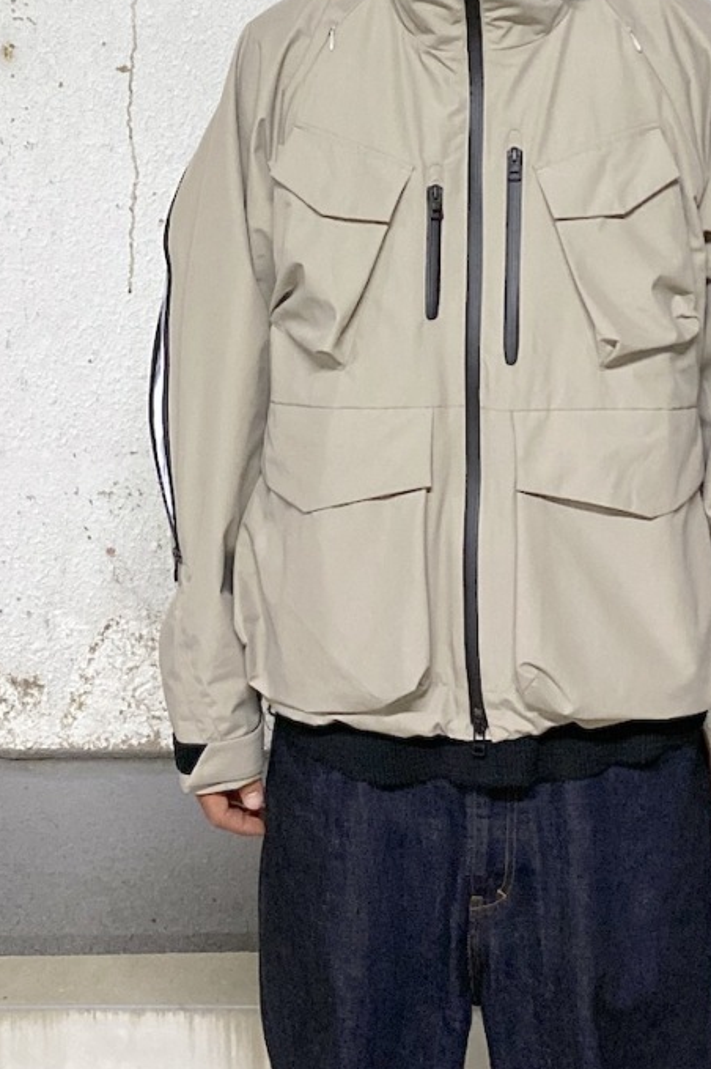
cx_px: 495
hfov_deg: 38.2
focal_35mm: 34
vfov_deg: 55.8
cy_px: 497
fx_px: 1008
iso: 500
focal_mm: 4.25
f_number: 1.8
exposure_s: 1/25
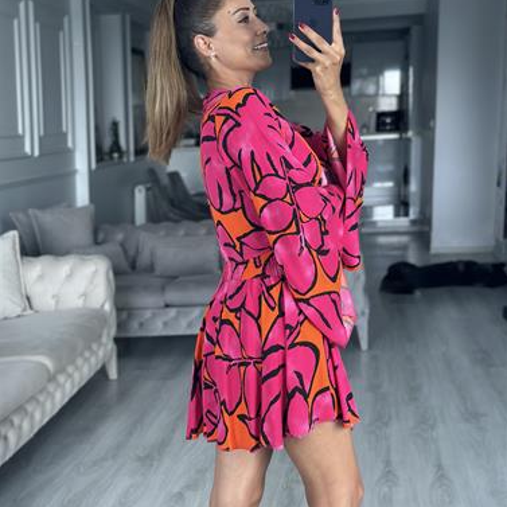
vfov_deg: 30.0
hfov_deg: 30.0
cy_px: 226
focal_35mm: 57
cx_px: 254
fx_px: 945
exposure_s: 1/81
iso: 125
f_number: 1.78
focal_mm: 6.86
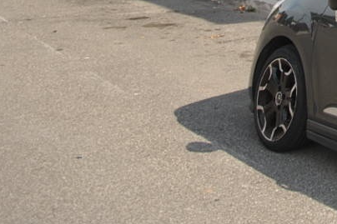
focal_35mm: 72
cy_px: -281
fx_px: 674
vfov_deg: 14.2
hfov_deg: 18.5
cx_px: 671
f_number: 7.1
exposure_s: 1/200
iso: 100
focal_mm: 10
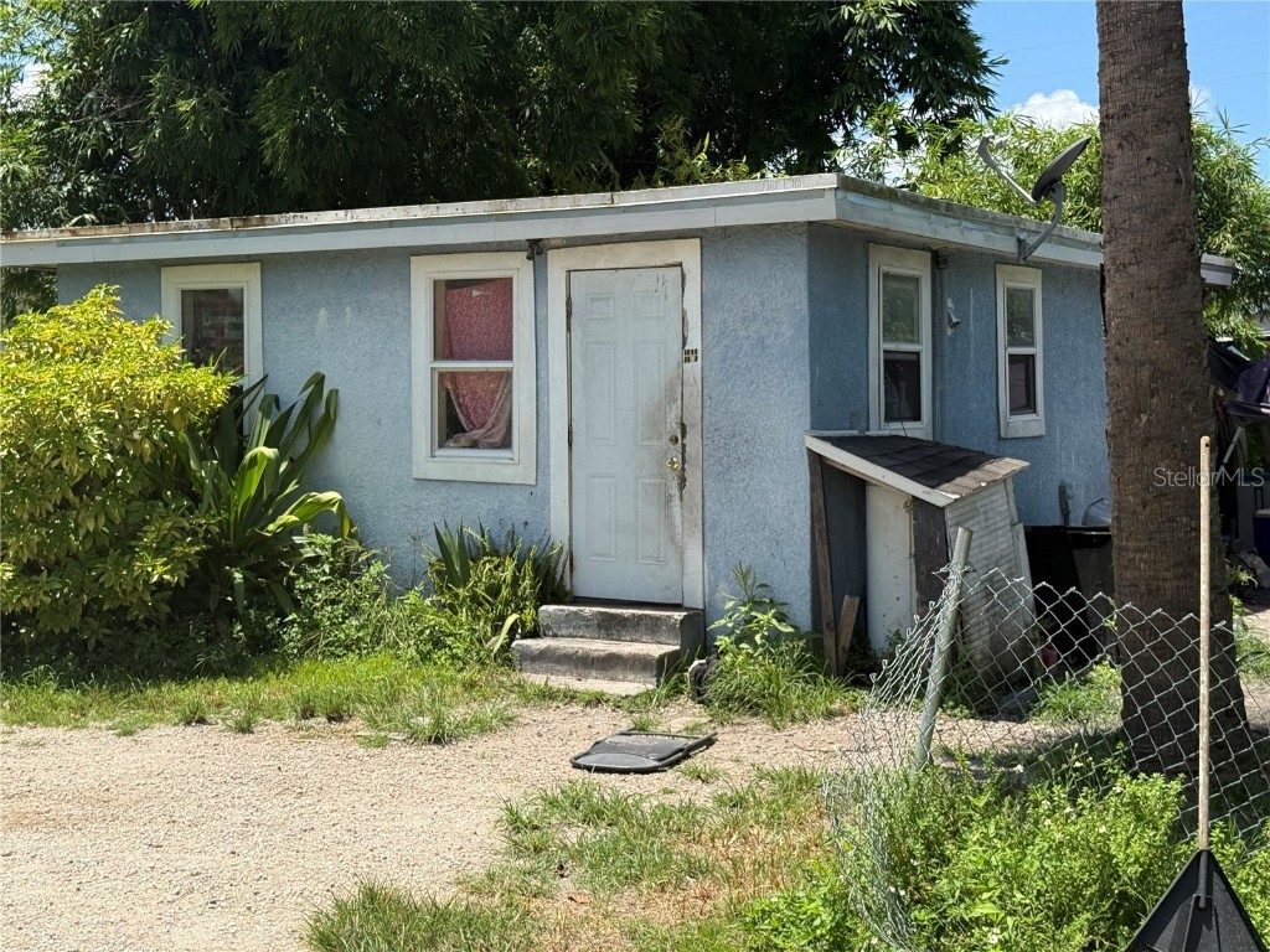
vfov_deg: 30.3
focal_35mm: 48
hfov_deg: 39.7
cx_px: 635
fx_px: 1761
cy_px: 476
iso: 100
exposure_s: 1/4098
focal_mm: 6.76
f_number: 1.78
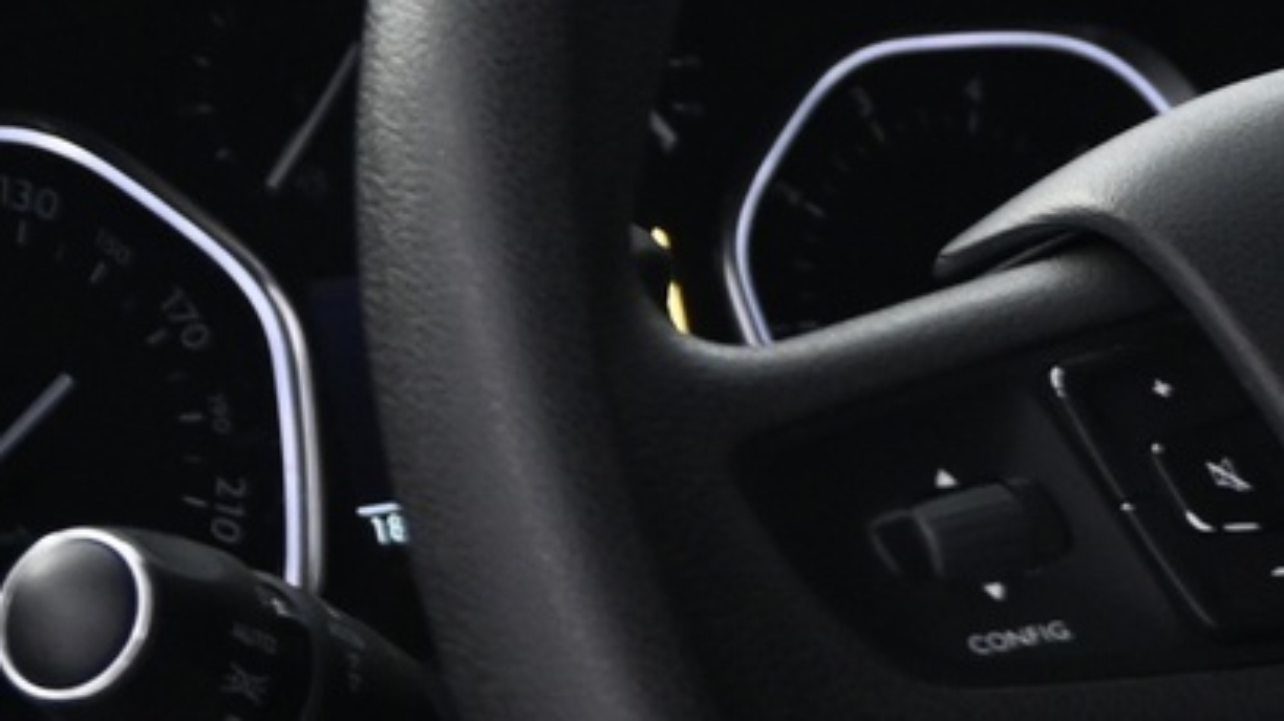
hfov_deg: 13.3
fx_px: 5311
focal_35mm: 156
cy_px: 557
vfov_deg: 7.8
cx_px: 1671
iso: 1600
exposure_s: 1/15
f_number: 4.2
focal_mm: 25
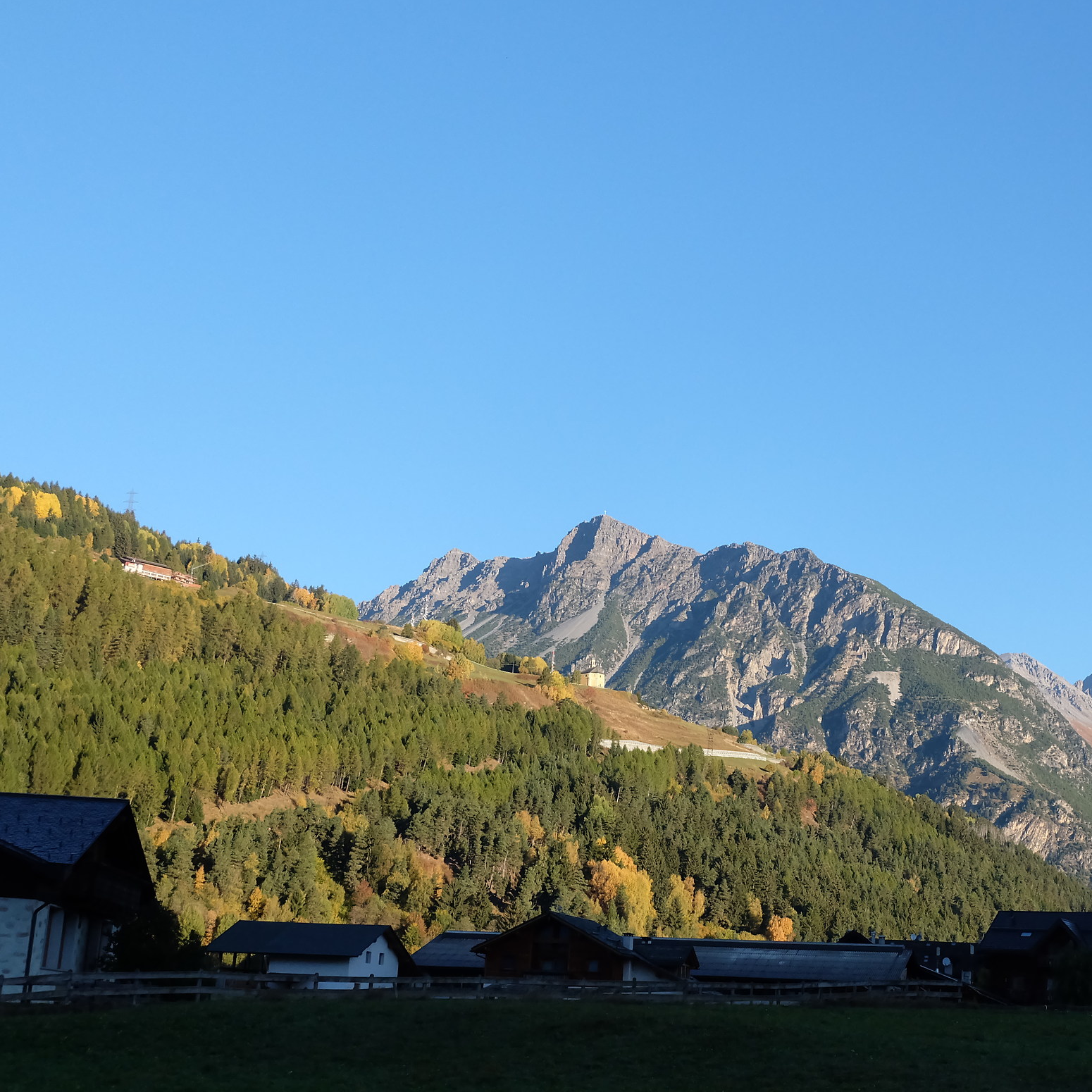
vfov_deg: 34.0
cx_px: 755
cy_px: 540
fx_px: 1785
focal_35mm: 50
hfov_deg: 33.6
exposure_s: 1/4000
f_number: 4.5
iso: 1600
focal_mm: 25.6
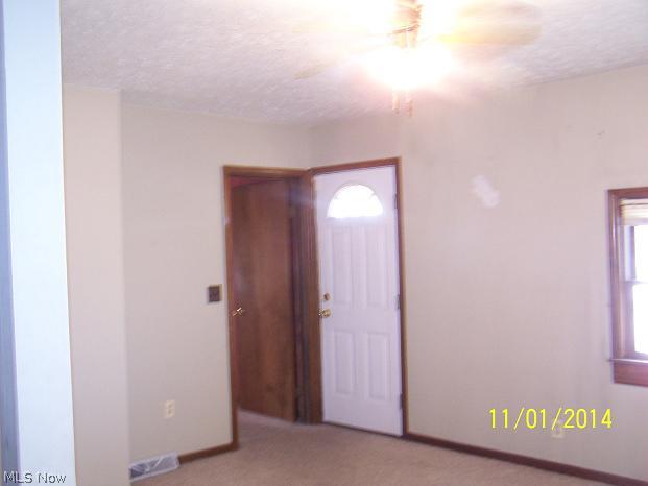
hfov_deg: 49.0
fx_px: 711
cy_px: 243
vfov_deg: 37.7
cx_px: 324
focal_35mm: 38
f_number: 2.8
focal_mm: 6.3
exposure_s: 1/10
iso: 140
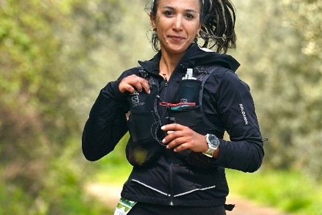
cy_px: 239
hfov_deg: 3.7
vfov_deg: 2.4
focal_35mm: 563
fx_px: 5035
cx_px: 244
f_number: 4.5
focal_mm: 180
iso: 250
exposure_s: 1/800
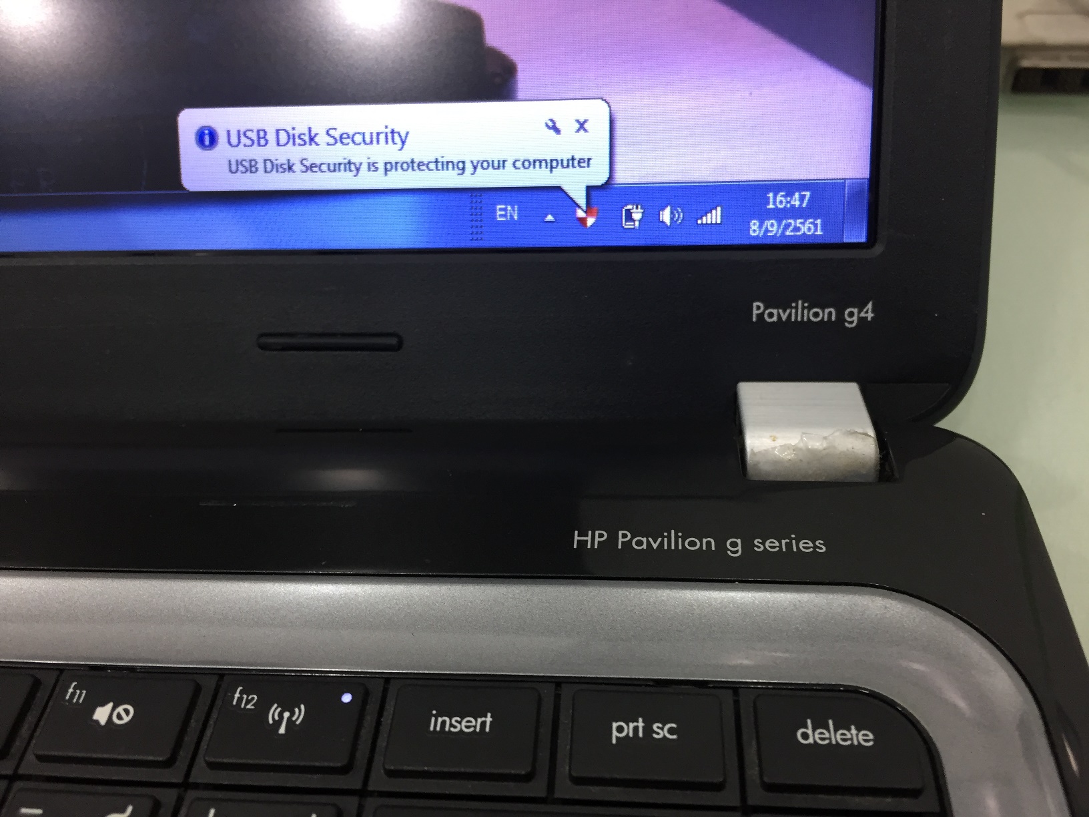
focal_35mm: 29
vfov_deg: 48.2
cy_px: 408
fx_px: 912
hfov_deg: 61.7
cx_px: 544
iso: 100
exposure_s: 1/33
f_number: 2.2
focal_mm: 4.15
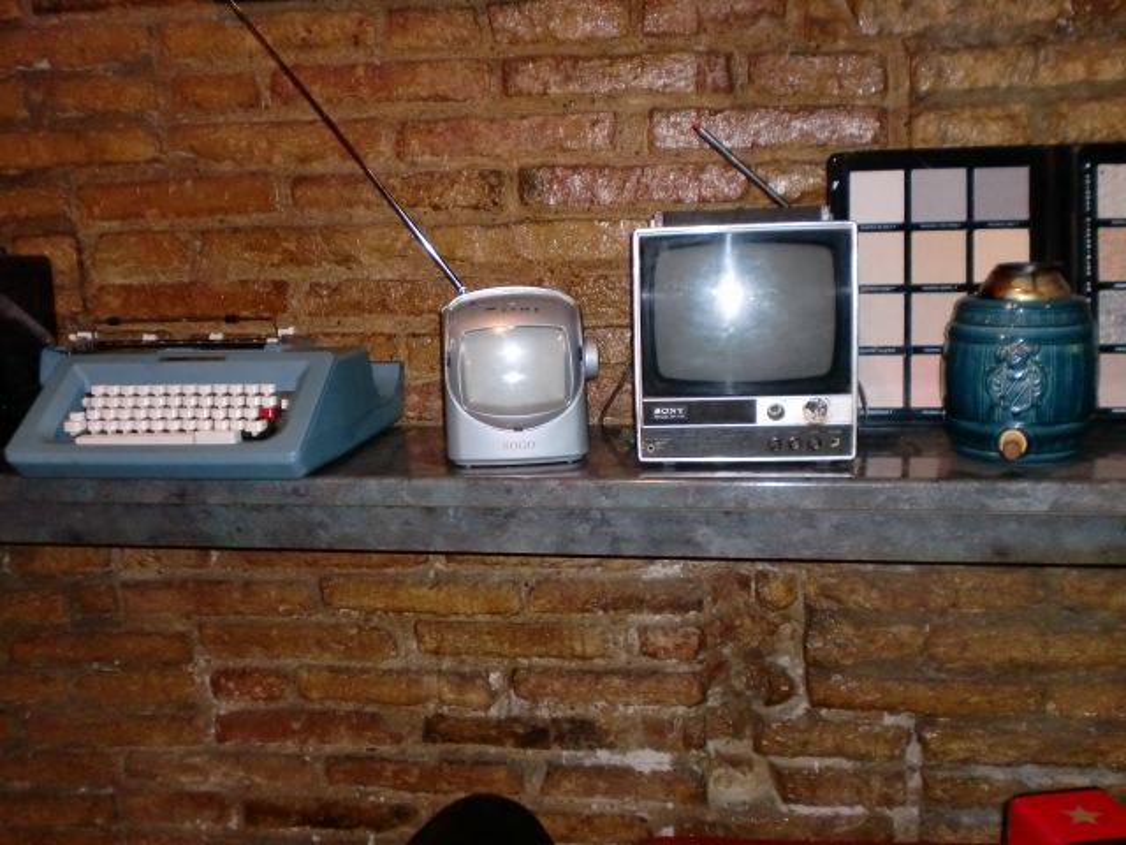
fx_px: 1138
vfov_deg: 40.7
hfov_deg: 52.6
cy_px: 422
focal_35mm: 35
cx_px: 563
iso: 400
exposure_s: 1/40
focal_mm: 6.3
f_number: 3.1
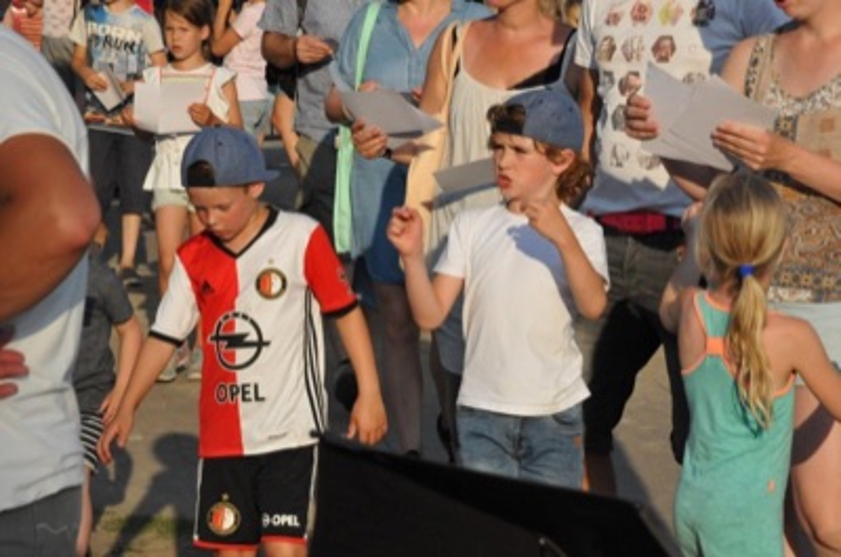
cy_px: 278
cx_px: 420
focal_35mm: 180
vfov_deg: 7.6
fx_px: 4197
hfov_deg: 11.4
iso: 2000
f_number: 18
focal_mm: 120
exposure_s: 1/1250
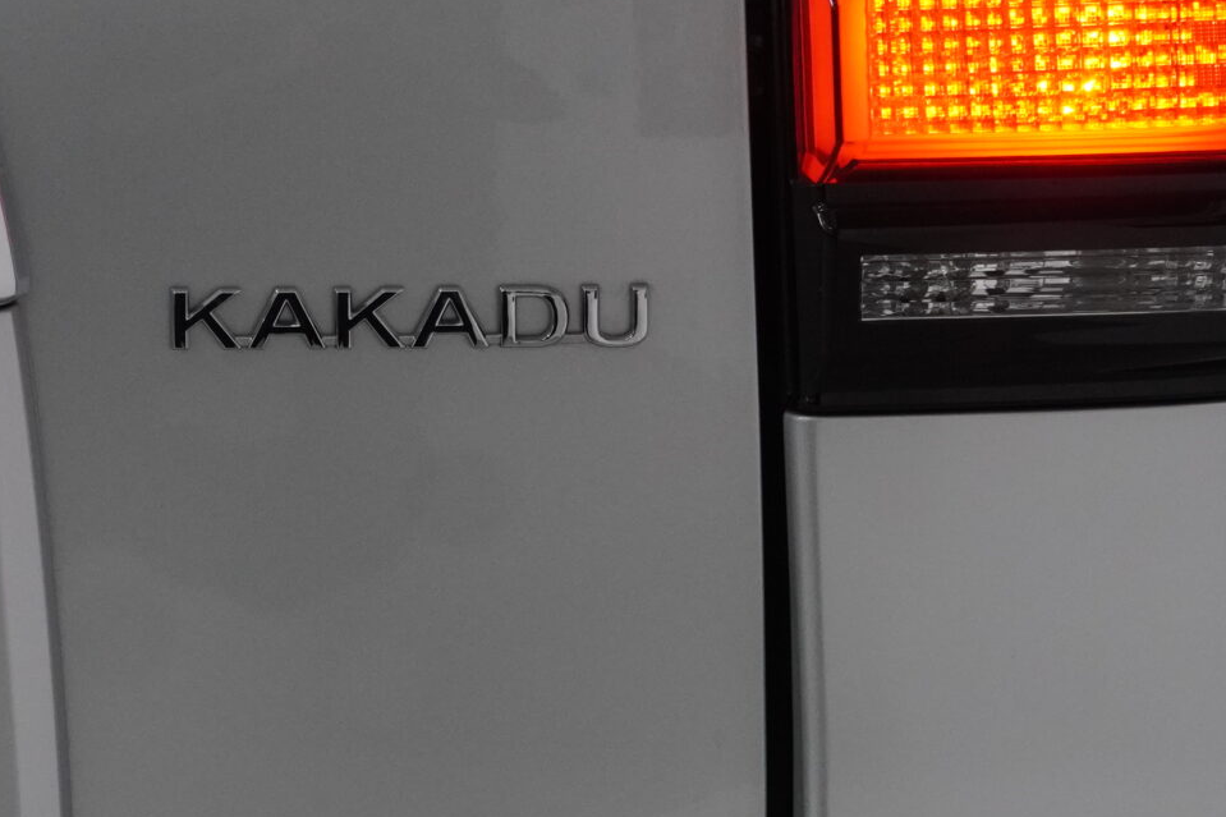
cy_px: 410
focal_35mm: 220
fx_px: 7502
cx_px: 316
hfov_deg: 9.3
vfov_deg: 6.2
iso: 1250
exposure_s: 1/125
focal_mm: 55
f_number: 5.6
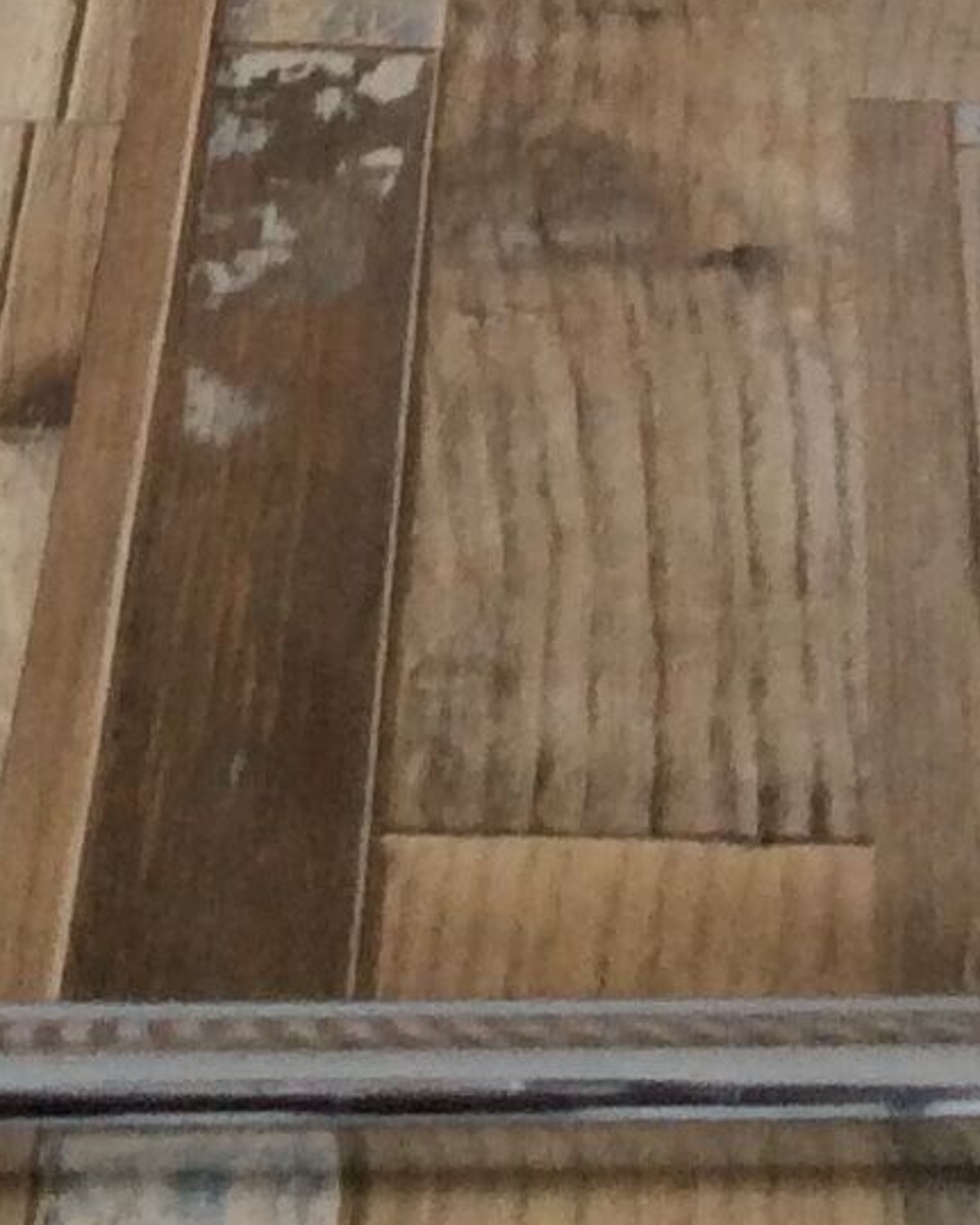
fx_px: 5440
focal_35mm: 150
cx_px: 489
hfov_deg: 10.3
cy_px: -1648
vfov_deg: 11.0
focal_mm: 3.3
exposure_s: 1/25
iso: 50
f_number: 2.4
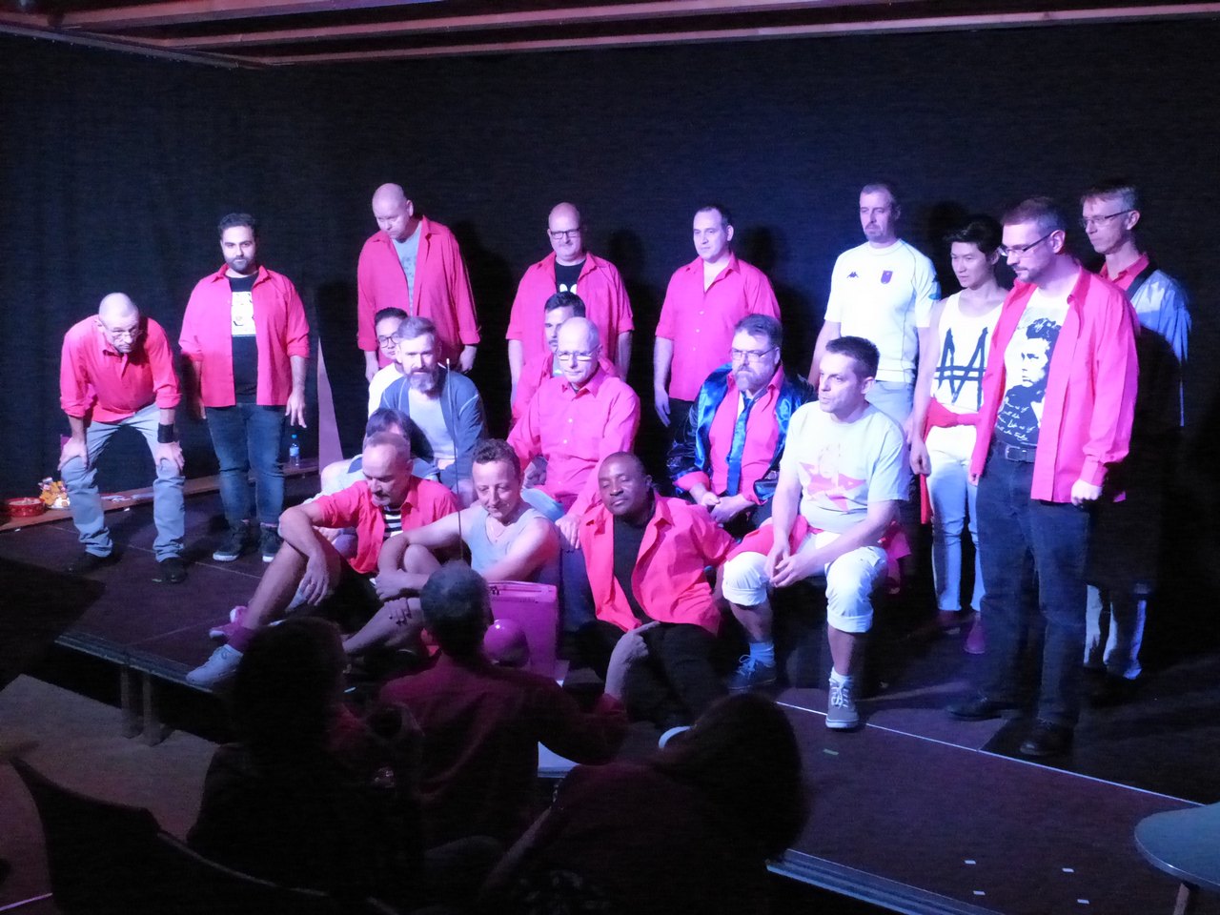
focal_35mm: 36
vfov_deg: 39.7
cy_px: 458
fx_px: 1269
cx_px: 610
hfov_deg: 51.4
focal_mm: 6.4
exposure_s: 1/125
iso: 3200
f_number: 3.5
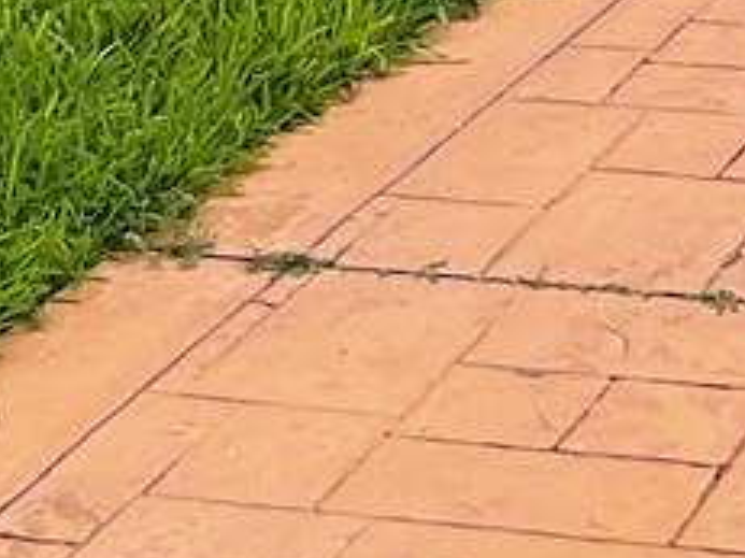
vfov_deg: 6.8
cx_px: 1148
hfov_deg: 9.5
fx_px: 4324
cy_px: -1026
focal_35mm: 201
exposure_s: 1/781
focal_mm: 3
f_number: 1.8
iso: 16
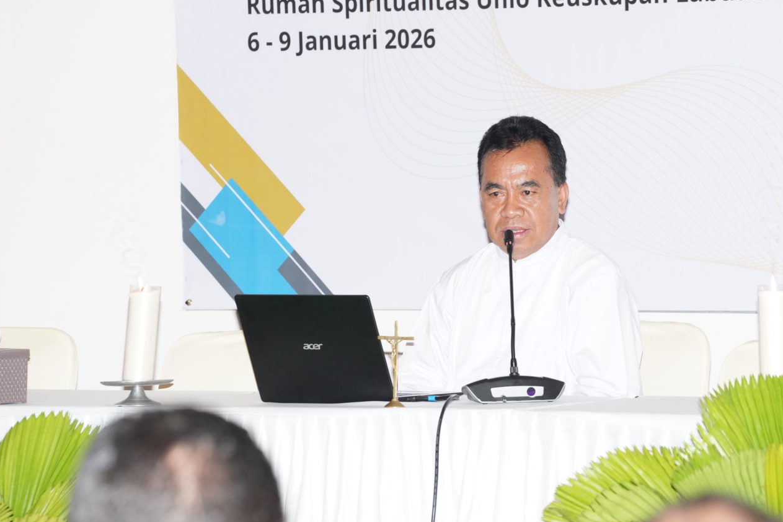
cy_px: 274
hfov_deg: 8.0
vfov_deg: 5.4
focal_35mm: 256
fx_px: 5568
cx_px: 477
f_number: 7.1
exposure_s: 1/125
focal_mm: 200
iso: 2500
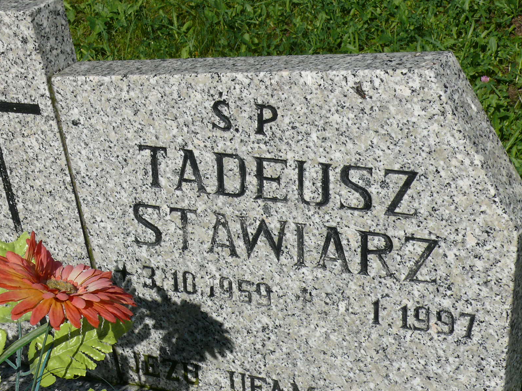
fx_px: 1478
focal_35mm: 98
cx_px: 262
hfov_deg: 20.0
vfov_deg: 15.1
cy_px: 196
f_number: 8
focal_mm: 13.1
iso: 100
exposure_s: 1/500
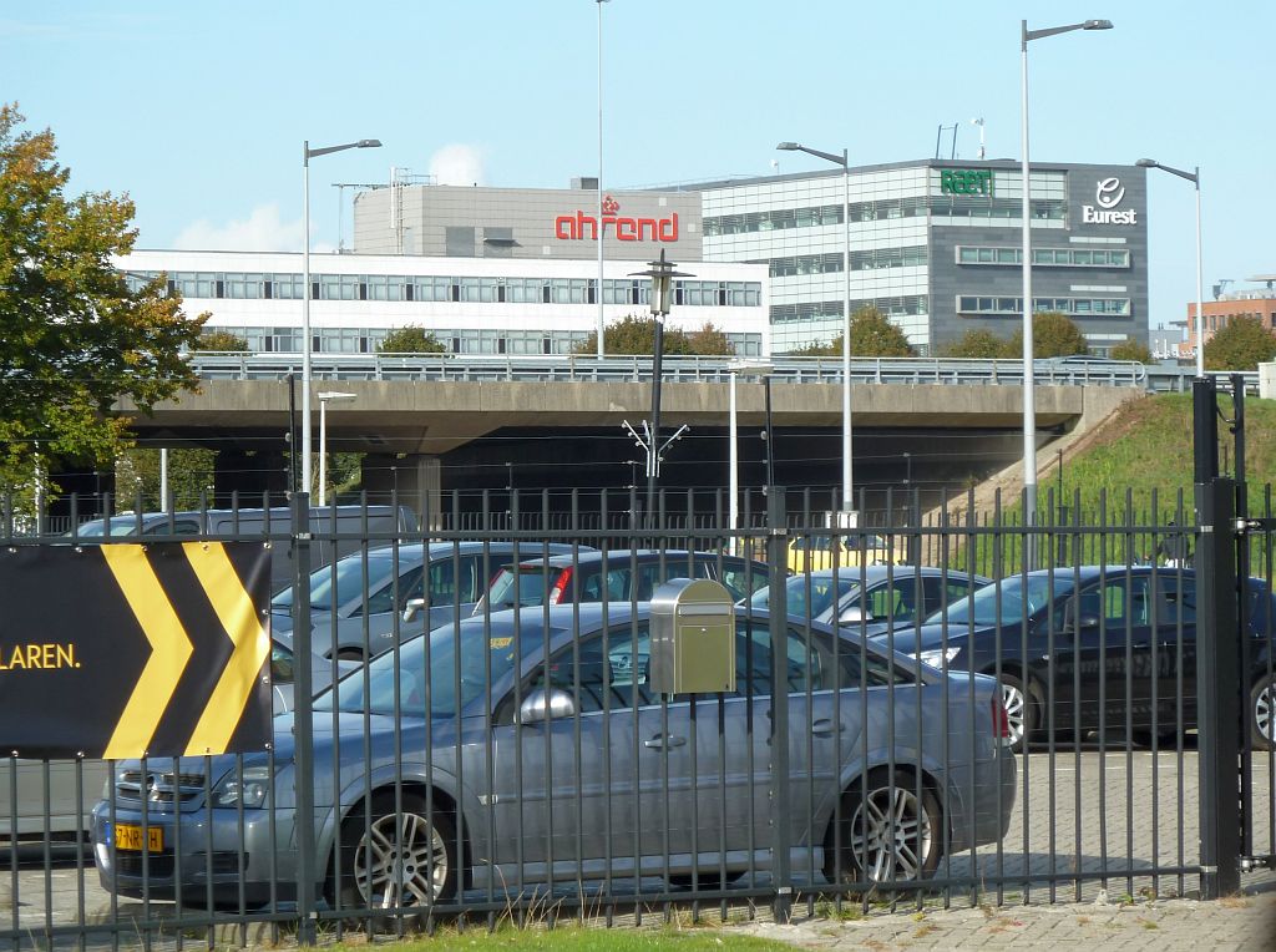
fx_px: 5409
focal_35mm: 147
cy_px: 476
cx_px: 638
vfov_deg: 10.1
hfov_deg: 13.5
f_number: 4.5
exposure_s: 1/320
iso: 80
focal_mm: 24.1
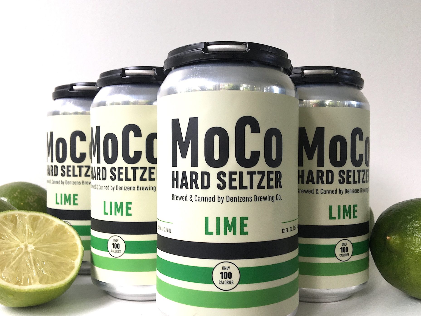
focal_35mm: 32
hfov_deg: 56.8
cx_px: 225
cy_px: 167
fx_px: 389
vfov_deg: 44.1
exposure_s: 1/60
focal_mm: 4.15
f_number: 2.2
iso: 25
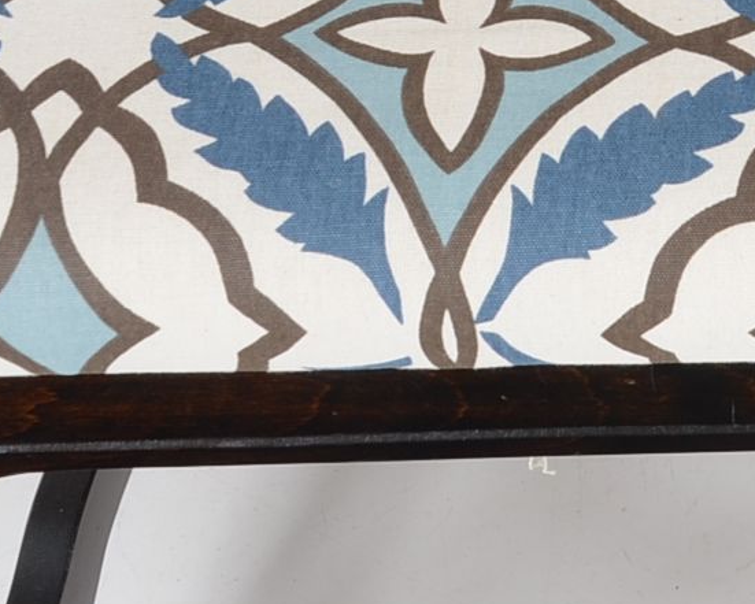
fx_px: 3933
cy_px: -210
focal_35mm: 176
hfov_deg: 10.4
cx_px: 1306
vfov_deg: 8.6
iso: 160
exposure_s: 1/60
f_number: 7.1
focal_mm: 28
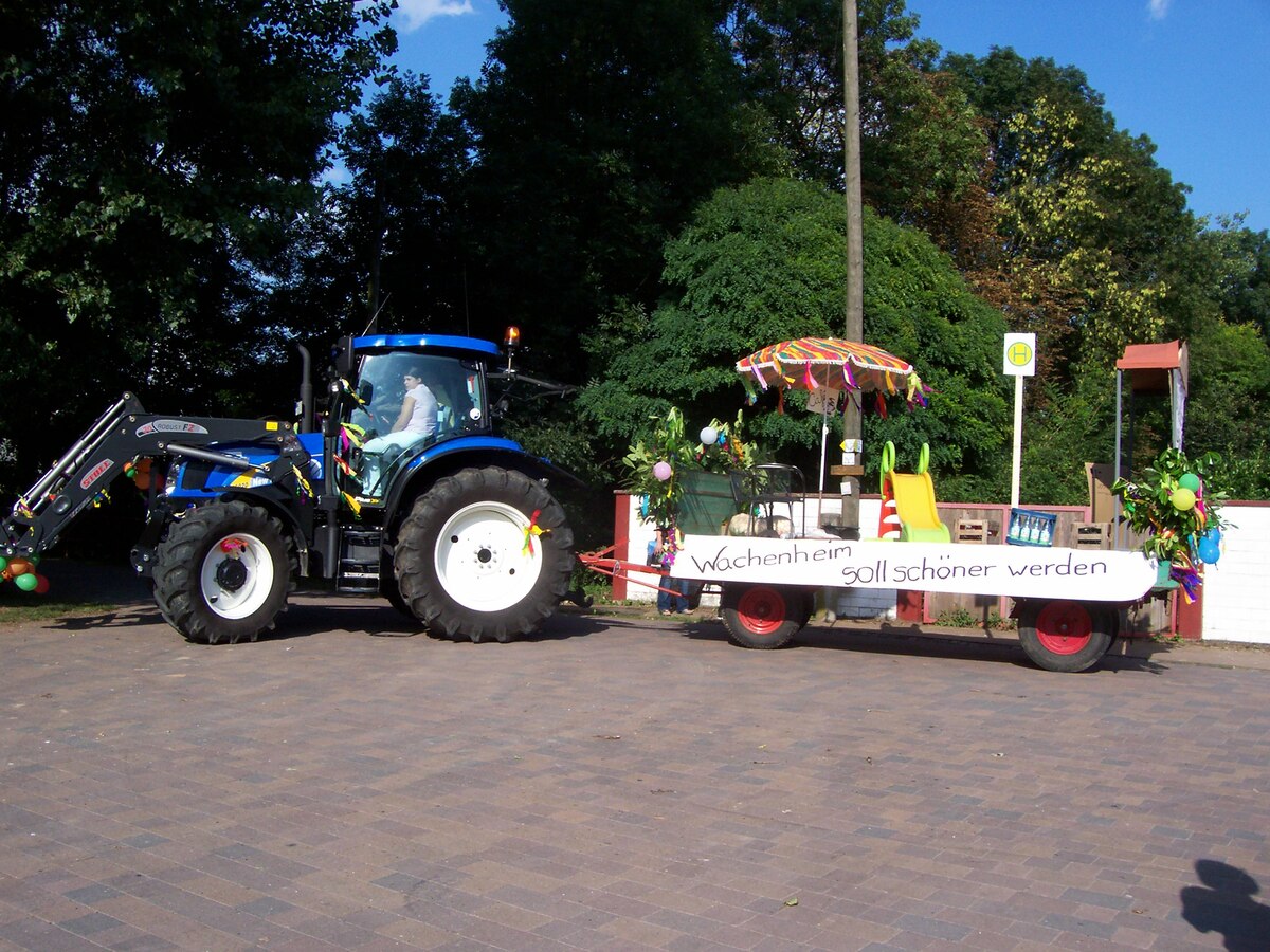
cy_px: 476
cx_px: 635
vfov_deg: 41.8
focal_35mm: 34
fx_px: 1247
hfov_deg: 54.0
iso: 80
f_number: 5.1
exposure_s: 1/455
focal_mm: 5.6
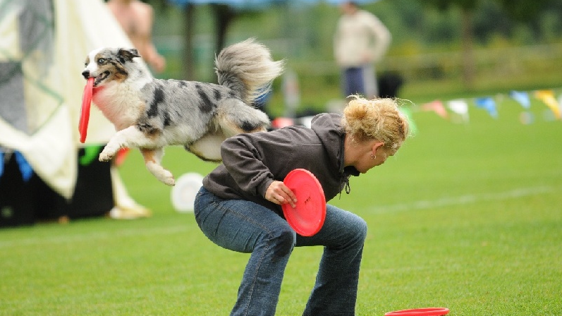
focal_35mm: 315
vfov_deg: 3.9
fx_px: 4693
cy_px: 185
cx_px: 281
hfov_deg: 6.9
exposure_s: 1/1250
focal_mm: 200
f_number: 2.8
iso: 500
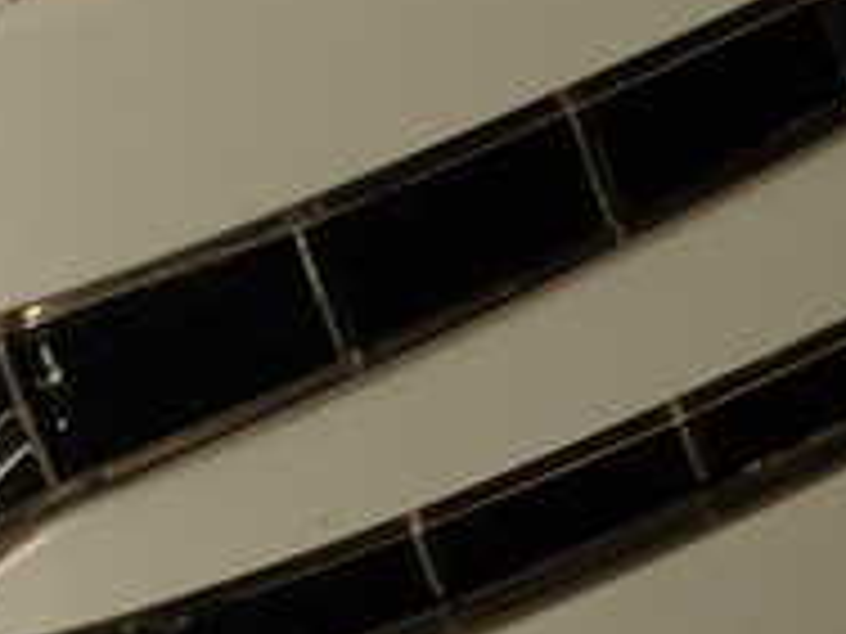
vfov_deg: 16.8
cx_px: 742
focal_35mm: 80
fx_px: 1955
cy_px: -315
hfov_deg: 23.8
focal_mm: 4.5
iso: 100
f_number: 2.8
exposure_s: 1/125
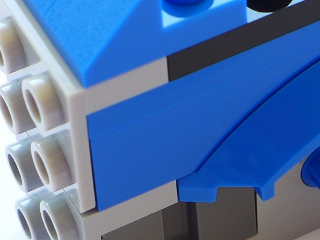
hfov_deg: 8.4
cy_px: -5
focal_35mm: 235
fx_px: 2173
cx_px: 303
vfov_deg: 6.3
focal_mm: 13.7
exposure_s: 1/15
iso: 80
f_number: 4
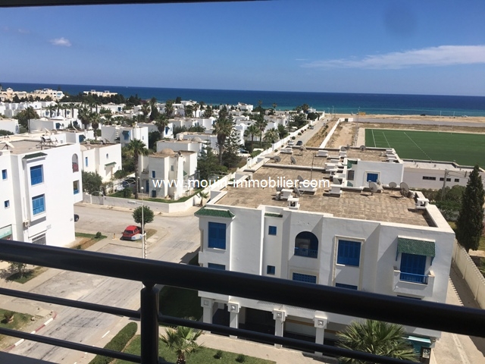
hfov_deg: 61.7
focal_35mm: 29
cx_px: 242
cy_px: 182
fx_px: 406
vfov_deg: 48.2
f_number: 2.2
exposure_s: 1/3077
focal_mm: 4.15
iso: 25
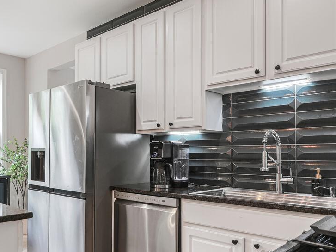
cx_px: 84
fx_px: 311
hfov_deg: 54.2
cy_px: 152
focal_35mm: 32
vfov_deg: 43.9
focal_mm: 14
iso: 200
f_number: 9
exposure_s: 1
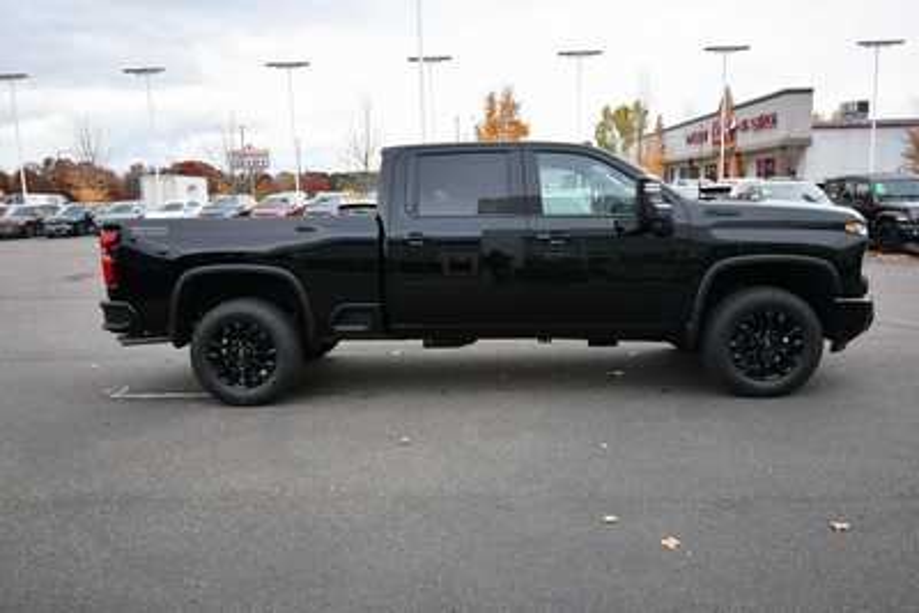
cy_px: 306
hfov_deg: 67.4
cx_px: 460
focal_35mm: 27
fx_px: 689
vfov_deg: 48.0
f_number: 5.6
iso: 400
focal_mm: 18
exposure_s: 1/250
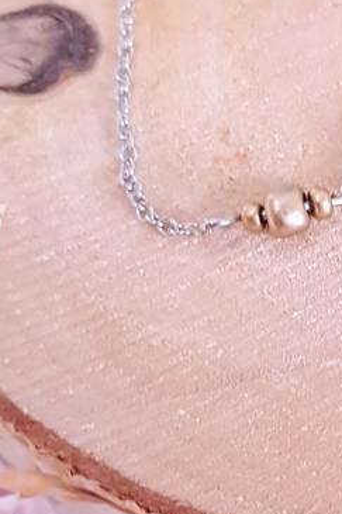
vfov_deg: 22.8
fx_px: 1269
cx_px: 419
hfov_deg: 14.8
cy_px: 332
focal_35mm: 89
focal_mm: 4.2
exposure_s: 1/15
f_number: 1.7
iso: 200
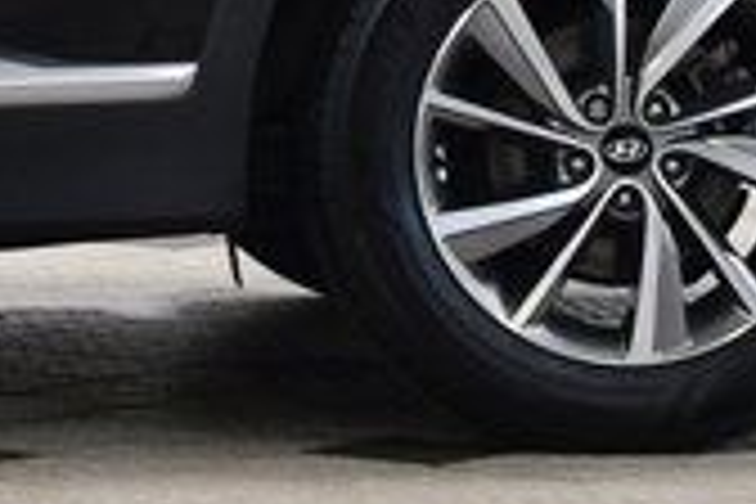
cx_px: -513
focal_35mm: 293
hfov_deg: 6.9
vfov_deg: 4.7
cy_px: -277
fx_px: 6153
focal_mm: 32
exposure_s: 1/15
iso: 560
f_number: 6.3
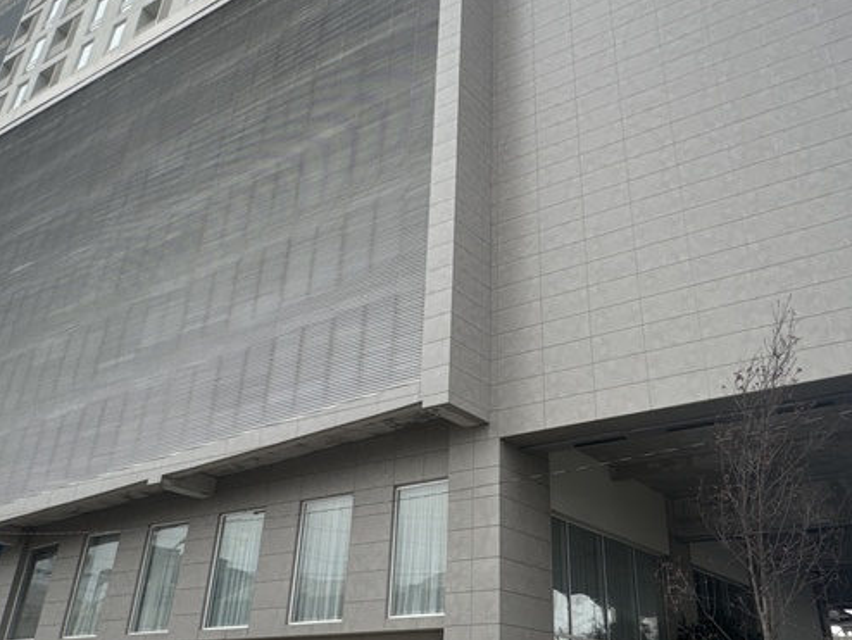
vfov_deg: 41.2
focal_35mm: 34
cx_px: 479
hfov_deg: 53.8
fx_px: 837
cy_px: 200
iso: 40
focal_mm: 2.22
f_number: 2.2
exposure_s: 1/620
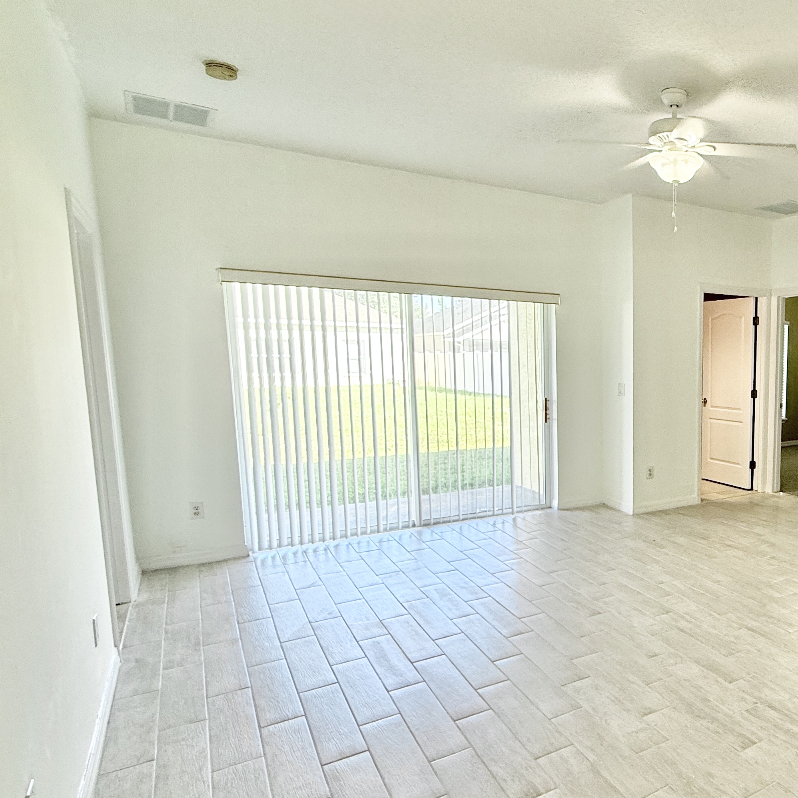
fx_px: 652
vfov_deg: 62.8
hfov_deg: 56.2
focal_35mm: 25
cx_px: 687
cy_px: 438
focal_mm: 2.22
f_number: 2.2
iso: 80
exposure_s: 1/120
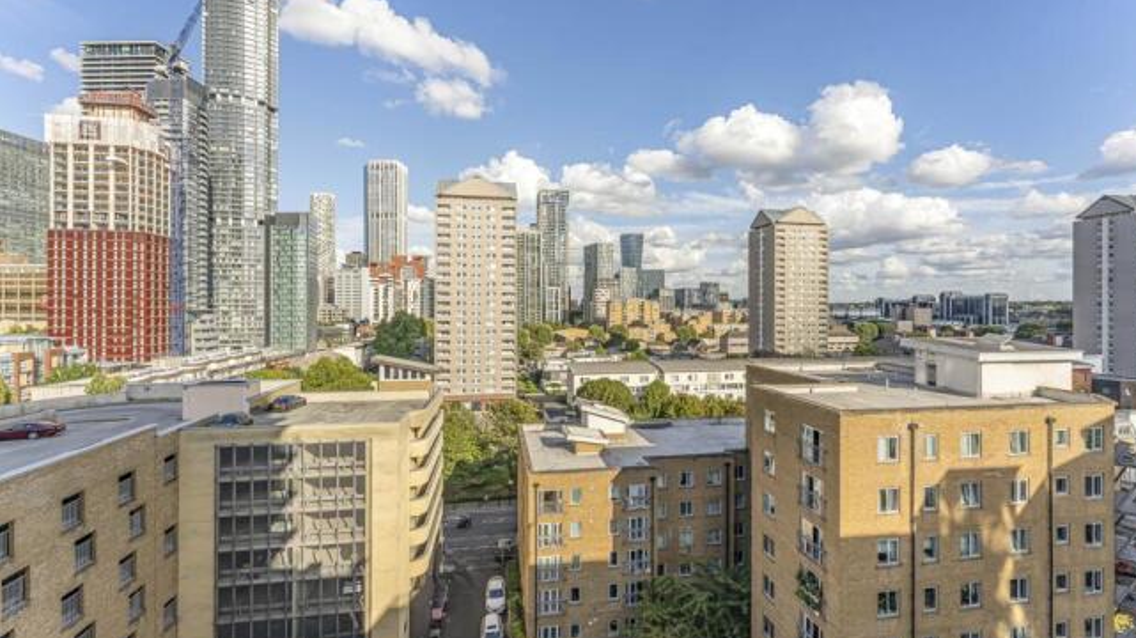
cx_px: 579
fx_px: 452
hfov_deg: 103.0
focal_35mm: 15
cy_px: 286
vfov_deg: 70.3
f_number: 14
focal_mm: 14
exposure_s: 1/250
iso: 200
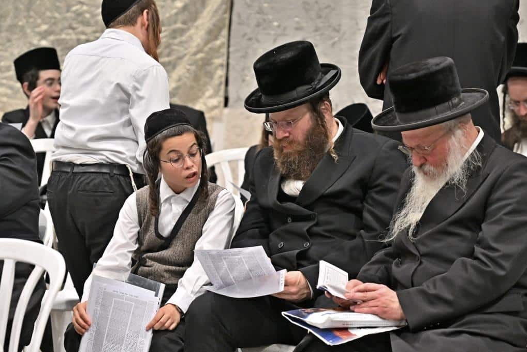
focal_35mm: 181
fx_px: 2650
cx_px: 265
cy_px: 175
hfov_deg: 11.4
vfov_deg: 7.6
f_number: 4
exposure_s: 1/160
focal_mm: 120
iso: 1000
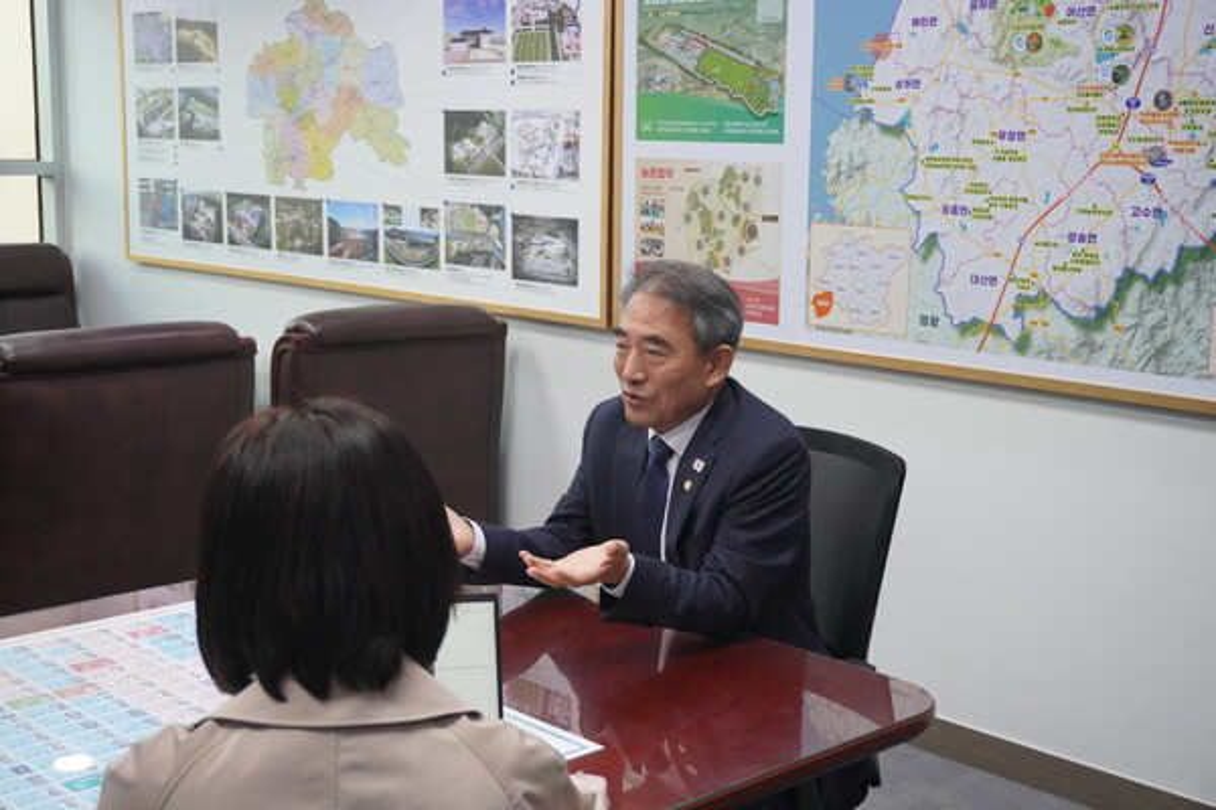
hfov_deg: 41.1
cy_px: 405
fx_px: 1621
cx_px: 608
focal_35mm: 48
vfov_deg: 28.1
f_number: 5
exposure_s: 1/160
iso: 2000
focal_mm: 32
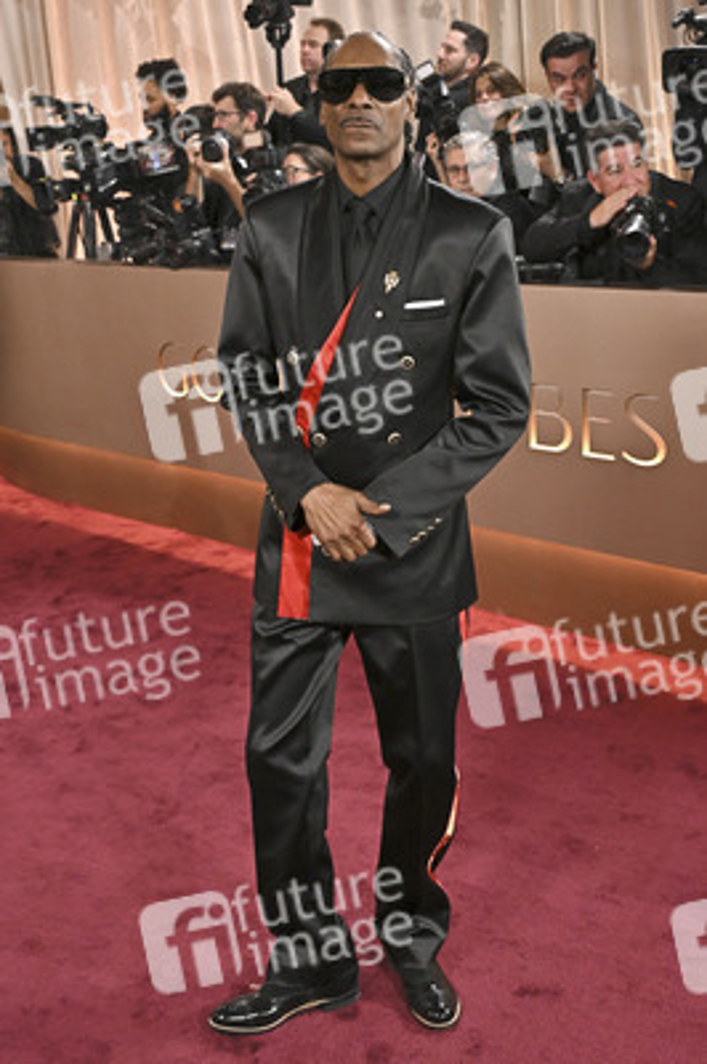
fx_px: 1151
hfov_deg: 34.2
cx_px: 354
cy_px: 532
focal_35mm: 39
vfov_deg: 49.6
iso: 2500
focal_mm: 39
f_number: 5
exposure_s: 1/320
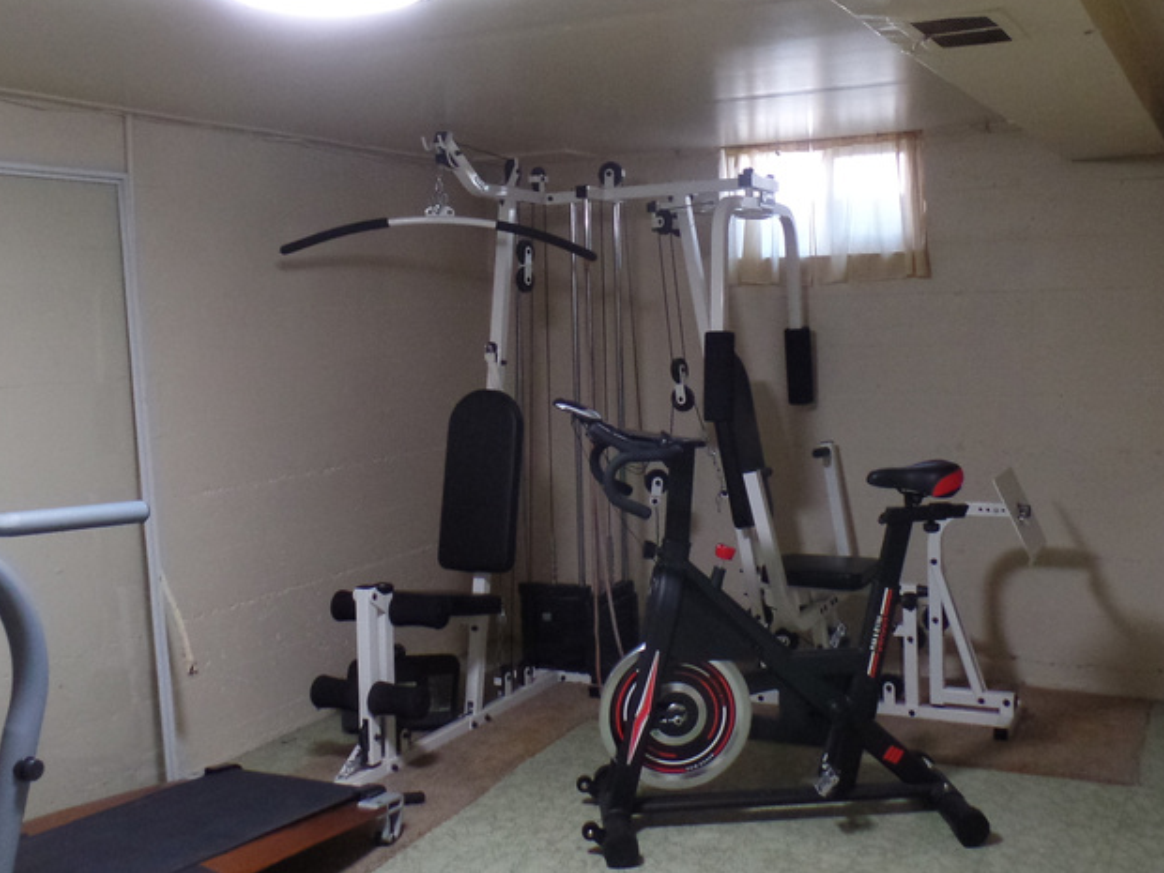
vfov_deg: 37.5
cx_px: 621
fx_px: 1278
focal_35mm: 38
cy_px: 332
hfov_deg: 48.9
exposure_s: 1/20
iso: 400
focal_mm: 4.1
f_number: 2.8
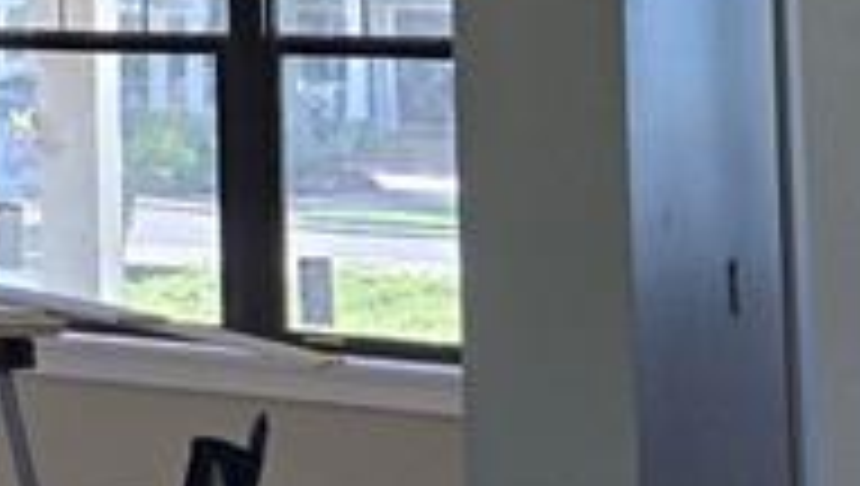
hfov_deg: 13.9
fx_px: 3060
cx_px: -783
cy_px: -356
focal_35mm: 134
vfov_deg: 8.8
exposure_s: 1/180
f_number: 1.8
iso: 100
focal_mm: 5.4
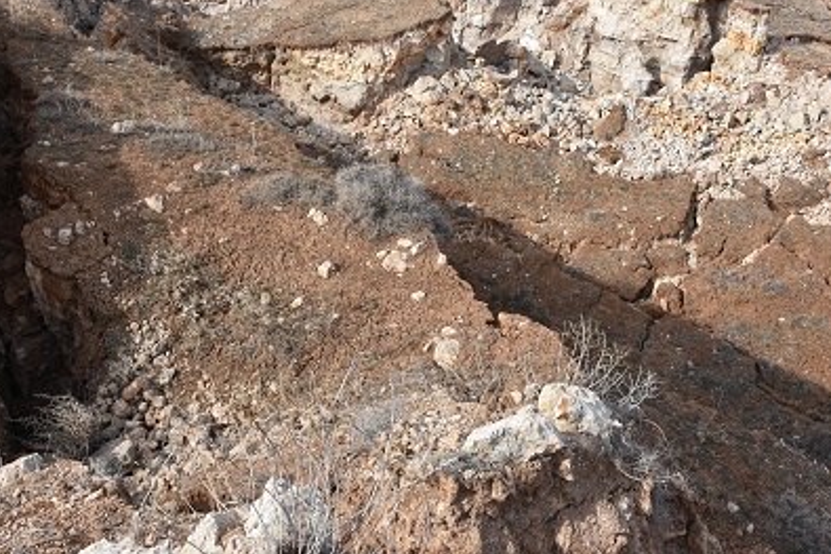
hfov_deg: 47.3
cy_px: 150
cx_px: 349
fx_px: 946
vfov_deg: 32.1
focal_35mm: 41
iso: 250
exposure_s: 1/500
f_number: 8
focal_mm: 18
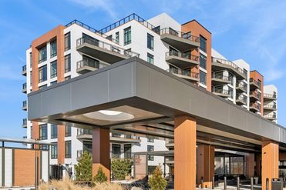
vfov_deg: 42.2
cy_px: 108
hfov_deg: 59.7
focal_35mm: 31
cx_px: 175
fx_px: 246
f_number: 14
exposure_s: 1/640
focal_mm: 23
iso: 640
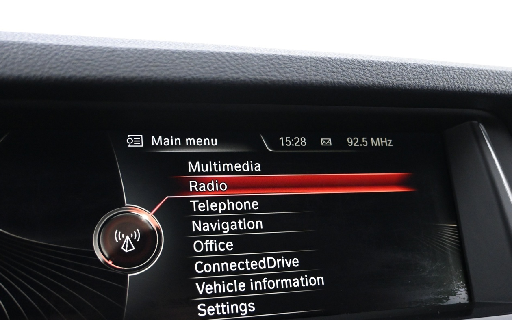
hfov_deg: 51.1
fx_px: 535
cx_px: 260
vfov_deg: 33.1
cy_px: 206
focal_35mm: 38
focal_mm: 19.5
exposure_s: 1/25
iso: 3200
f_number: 3.8
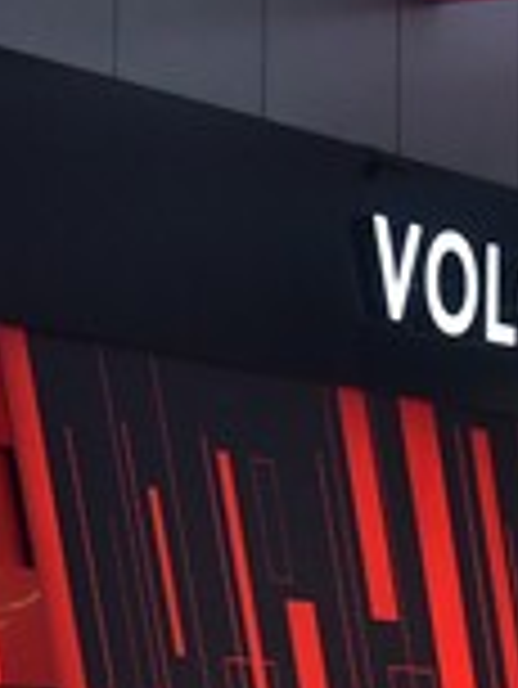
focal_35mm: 226
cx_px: -225
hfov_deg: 6.5
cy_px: 650
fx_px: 4503
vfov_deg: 8.7
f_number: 5
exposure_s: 1/125
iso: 1250
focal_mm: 30
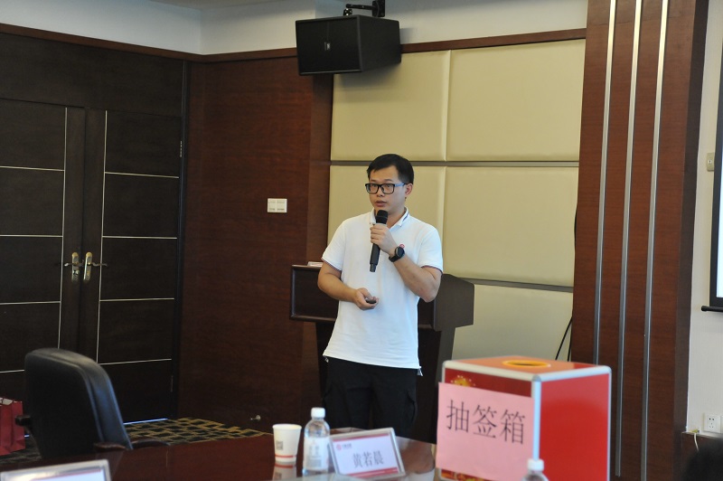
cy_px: 240
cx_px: 362
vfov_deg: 20.6
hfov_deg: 30.5
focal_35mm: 66
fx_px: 1324
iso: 3200
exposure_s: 1/125
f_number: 5.3
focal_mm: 66
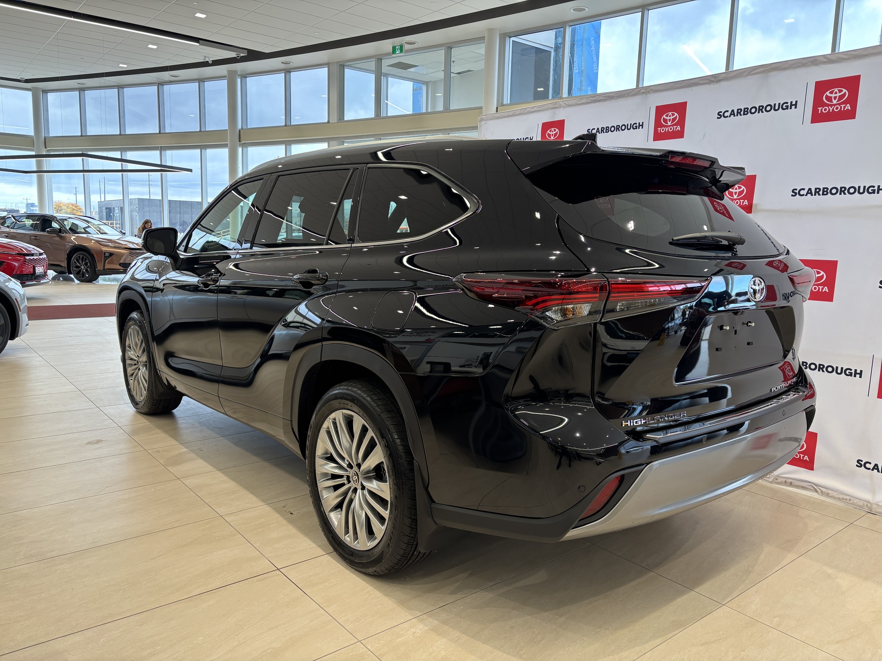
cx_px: 441
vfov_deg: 53.1
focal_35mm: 26
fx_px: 662
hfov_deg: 67.3
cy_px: 330
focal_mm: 5.96
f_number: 1.6
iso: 80
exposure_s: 1/121
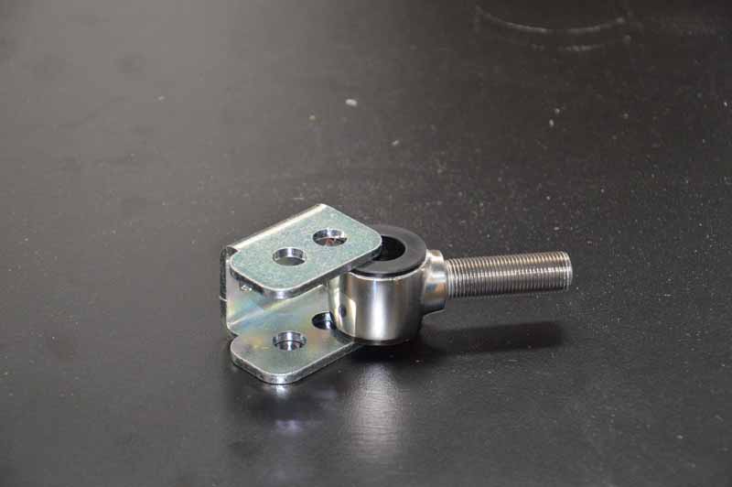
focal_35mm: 112
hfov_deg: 18.2
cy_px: 244
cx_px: 366
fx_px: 2286
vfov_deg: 12.2
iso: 1250
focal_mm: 75
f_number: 5.3
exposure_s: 1/60
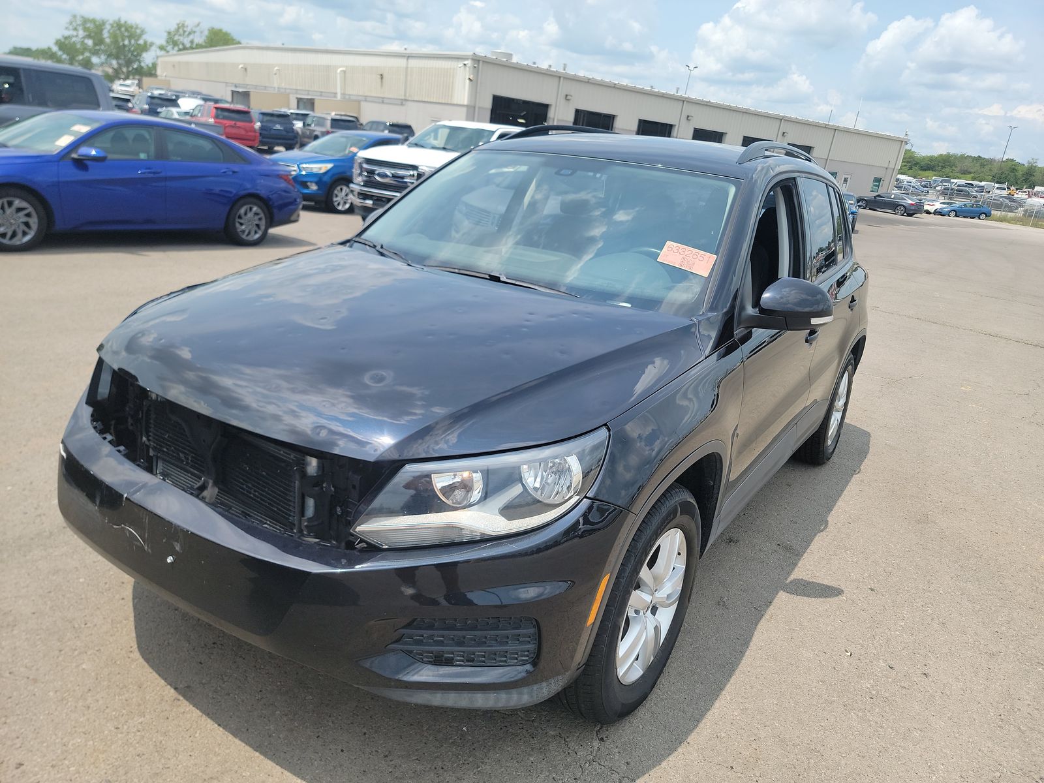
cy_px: 392
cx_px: 522
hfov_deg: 71.6
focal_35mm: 24
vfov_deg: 56.8
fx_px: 724
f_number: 1.8
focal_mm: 6.7
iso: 50
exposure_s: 1/708
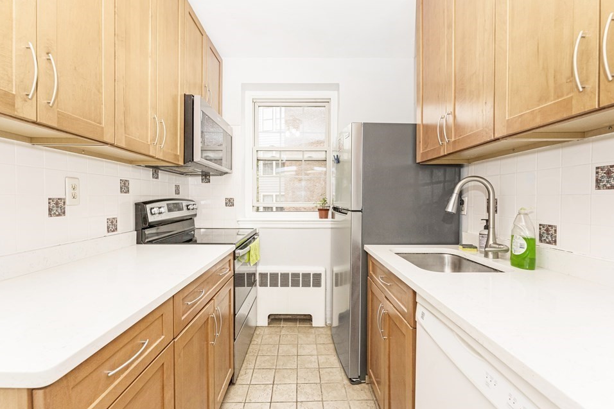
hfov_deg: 100.4
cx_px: 303
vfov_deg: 77.3
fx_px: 256
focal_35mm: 15
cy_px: 208
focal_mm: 14
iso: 1600
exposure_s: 1/80
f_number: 9
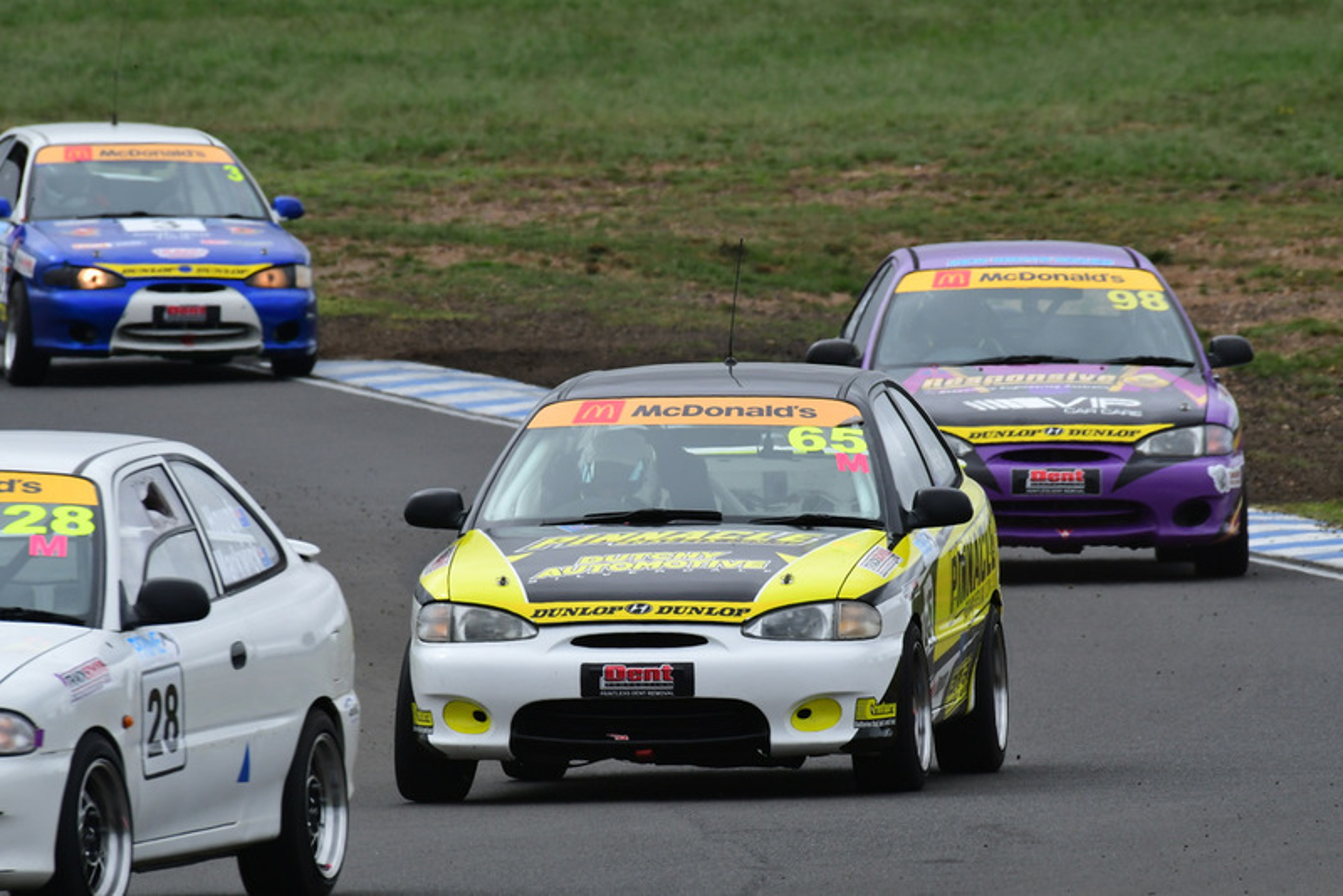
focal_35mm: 750
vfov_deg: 1.8
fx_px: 27988
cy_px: 448
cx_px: 672
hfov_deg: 2.7
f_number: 13
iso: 640
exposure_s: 1/640
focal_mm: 500
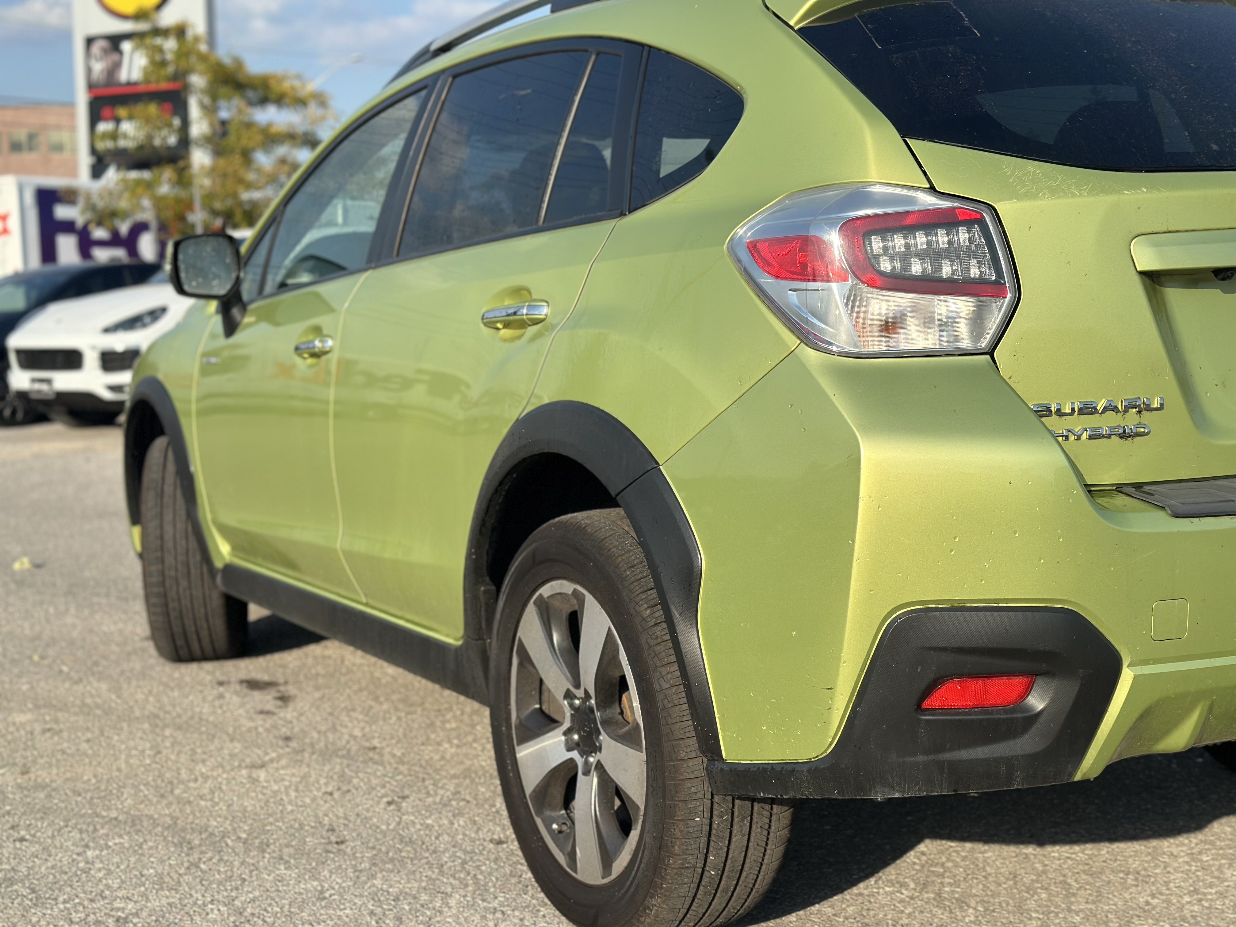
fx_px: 1714
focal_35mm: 48
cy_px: 464
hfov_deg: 39.7
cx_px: 618
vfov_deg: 30.3
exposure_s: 1/4785
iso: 80
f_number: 1.78
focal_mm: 6.86
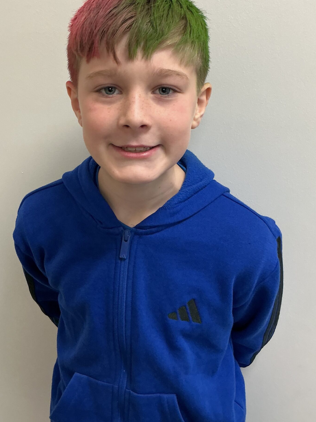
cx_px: 133
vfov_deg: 45.5
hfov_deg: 35.1
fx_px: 499
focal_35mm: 41
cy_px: 170
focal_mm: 3
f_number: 1.8
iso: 80
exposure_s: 1/50
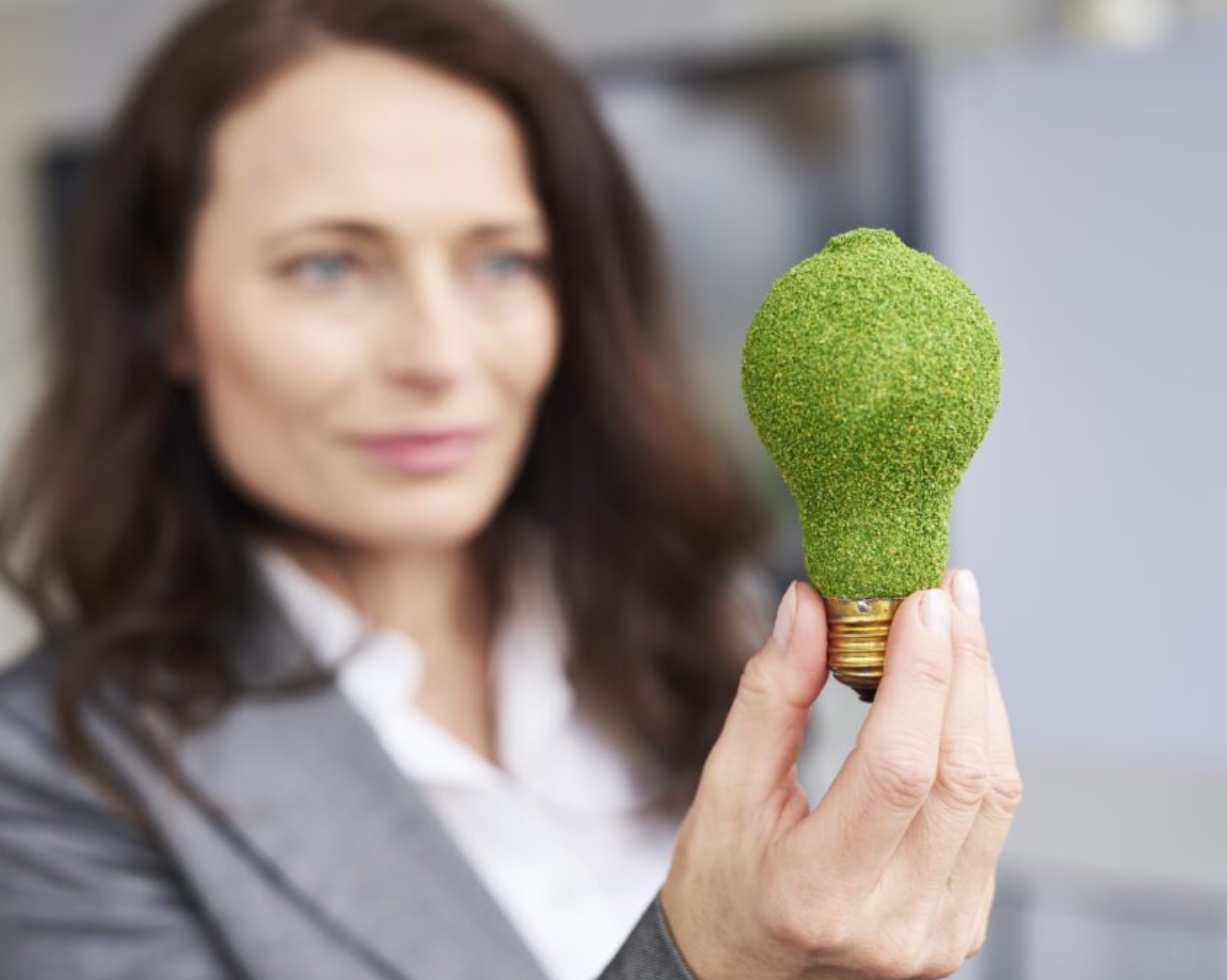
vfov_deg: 26.7
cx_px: 633
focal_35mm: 57
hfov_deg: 33.0
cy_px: 486
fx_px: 2069
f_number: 3.2
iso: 160
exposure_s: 1/125
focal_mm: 50
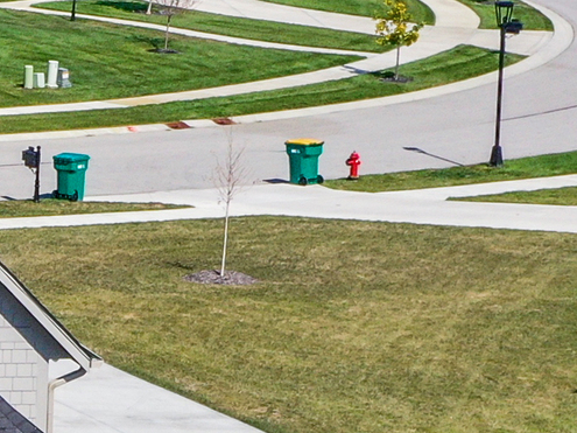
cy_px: 601
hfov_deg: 10.2
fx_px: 2783
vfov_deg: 8.7
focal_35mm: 167
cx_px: -822
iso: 100
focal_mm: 10.26
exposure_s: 1/400
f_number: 6.3
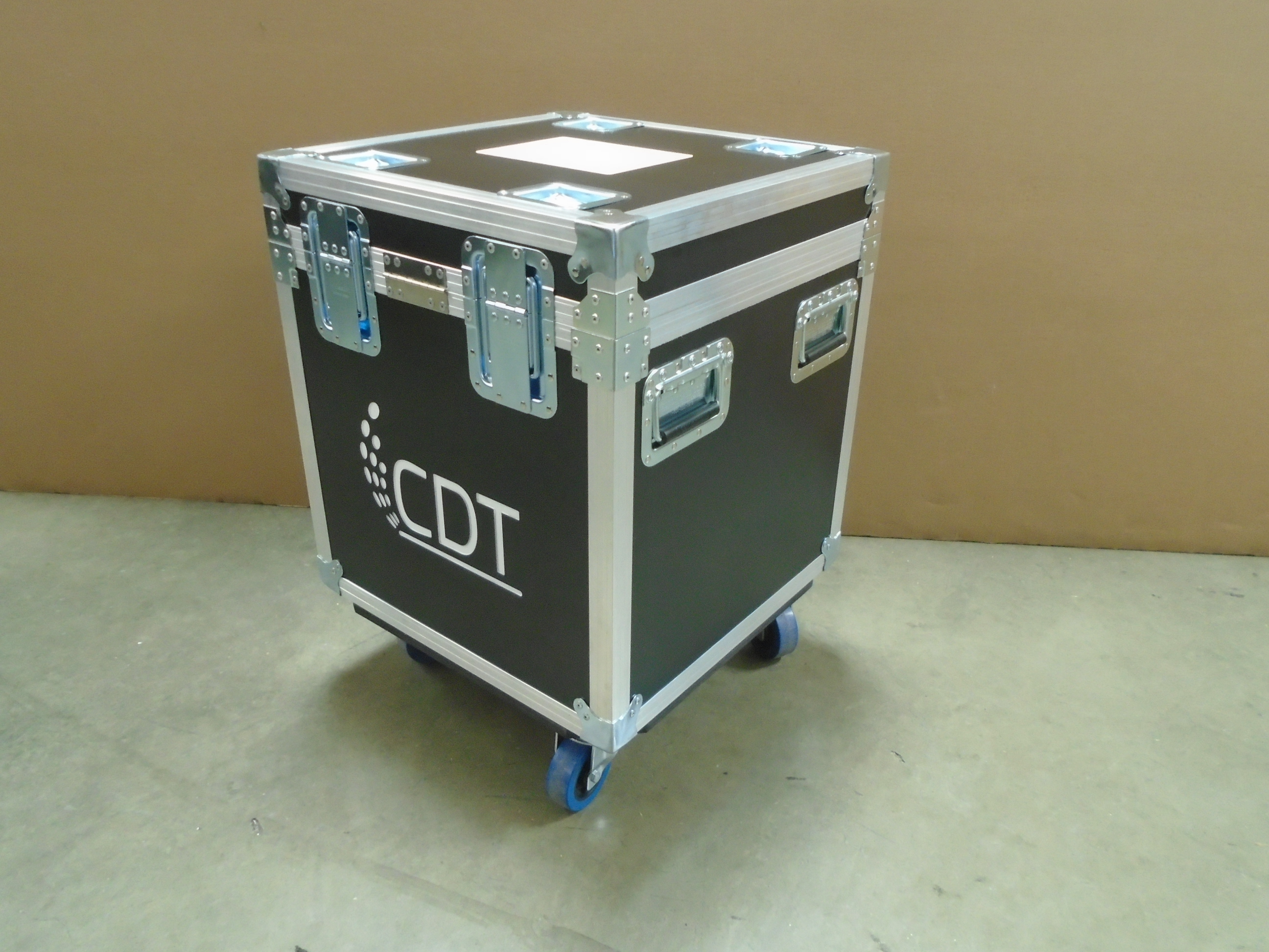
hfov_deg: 67.3
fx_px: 953
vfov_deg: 53.1
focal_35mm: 26
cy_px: 476
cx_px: 634
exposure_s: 1/30
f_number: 3.2
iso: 400
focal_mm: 4.6
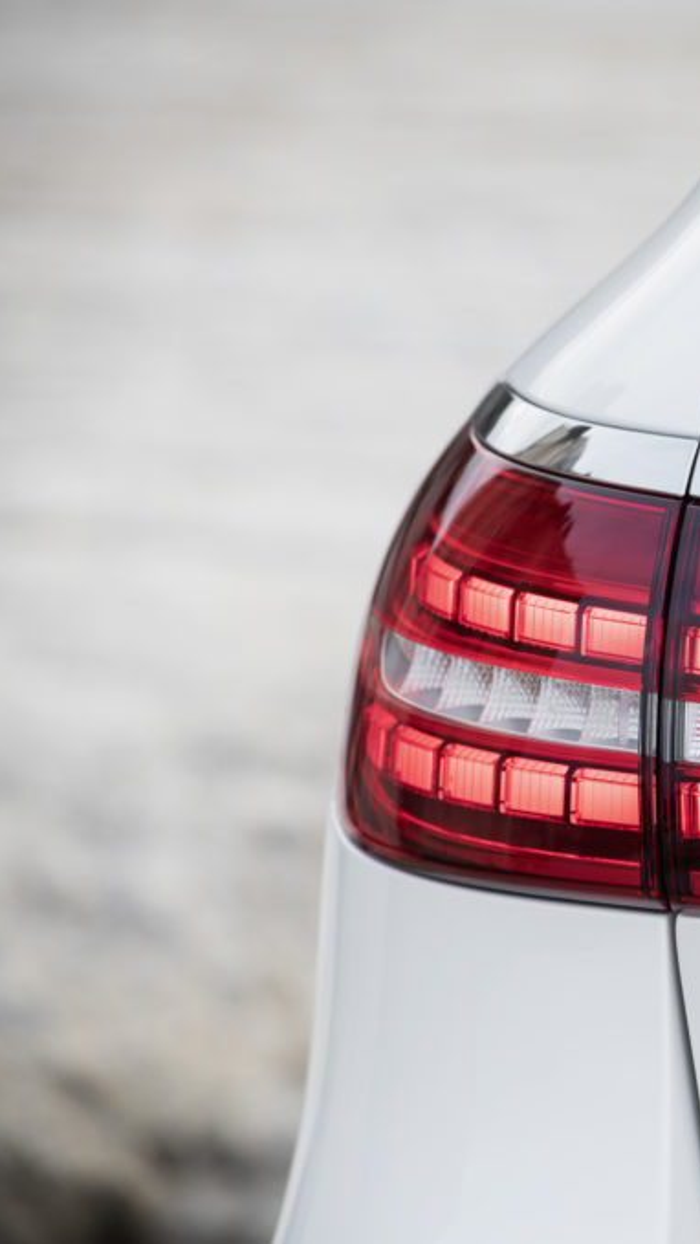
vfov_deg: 6.8
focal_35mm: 316
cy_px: 620
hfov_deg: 3.8
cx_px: 814
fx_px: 10426
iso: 100
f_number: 5.6
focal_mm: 200
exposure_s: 1/80
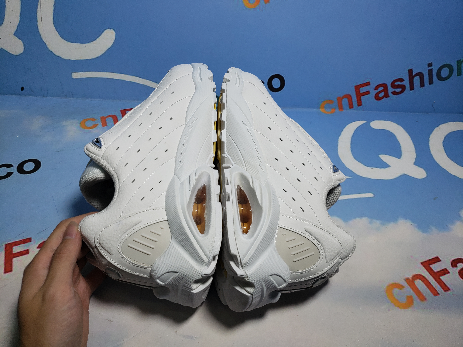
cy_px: 174
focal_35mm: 26
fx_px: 348
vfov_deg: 53.1
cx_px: 232
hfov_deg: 67.3
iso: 50
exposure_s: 1/756
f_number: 1.5
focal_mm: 4.3
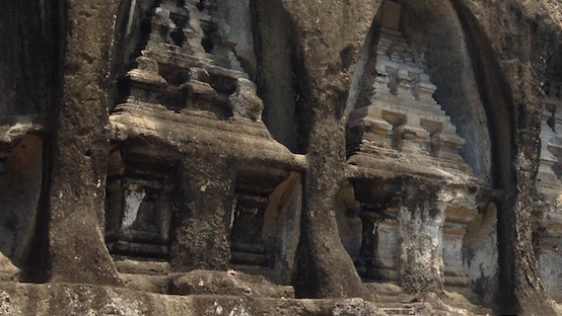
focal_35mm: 83
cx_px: 583
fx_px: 1237
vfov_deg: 14.6
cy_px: 148
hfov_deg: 24.3
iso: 50
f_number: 2.4
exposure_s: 1/686
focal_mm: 4.12
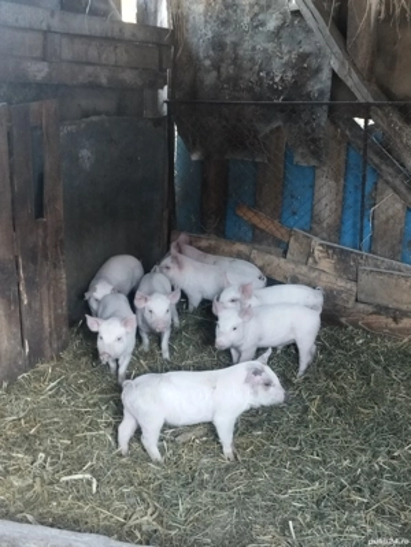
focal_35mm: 25
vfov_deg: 69.4
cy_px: 274
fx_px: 396
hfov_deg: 54.9
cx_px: 206
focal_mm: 5.95
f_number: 1.89
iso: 810
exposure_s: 1/33.3
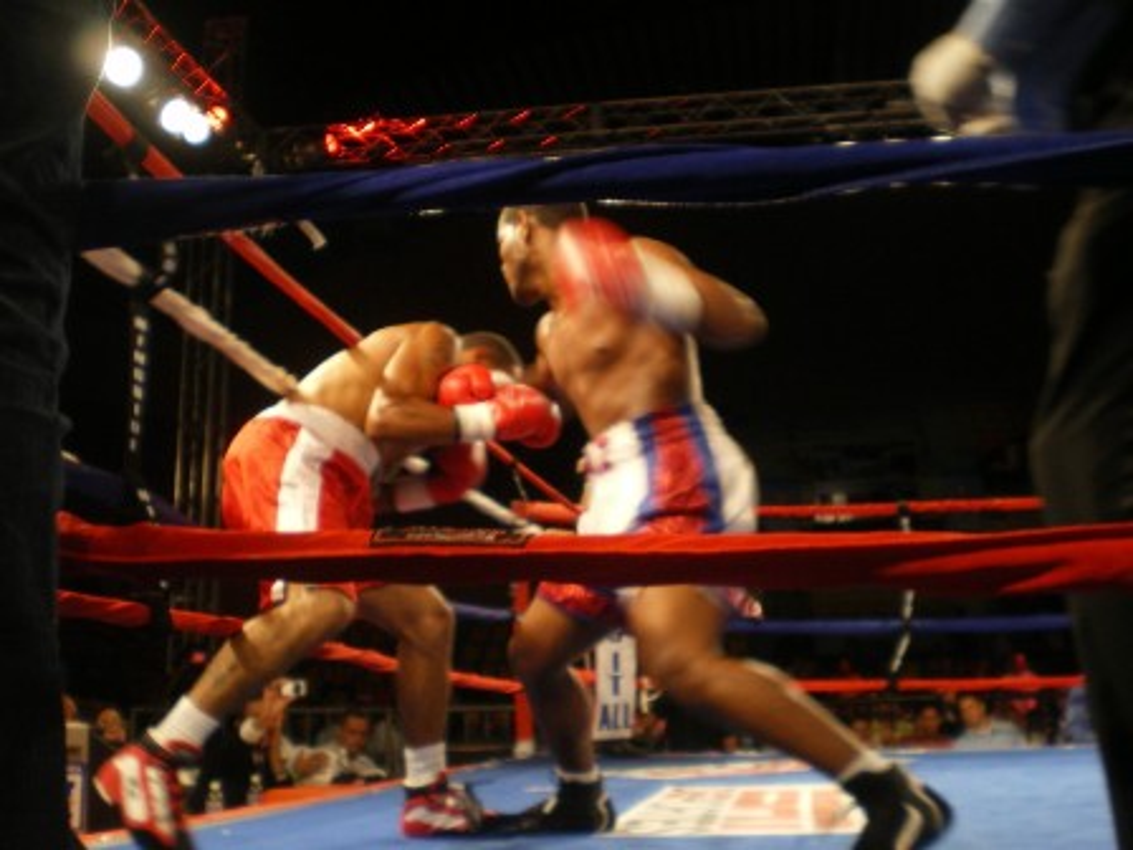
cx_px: 566
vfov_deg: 37.7
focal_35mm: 38
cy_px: 425
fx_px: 1244
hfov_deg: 49.0
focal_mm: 6.3
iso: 160
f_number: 3.1
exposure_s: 1/50
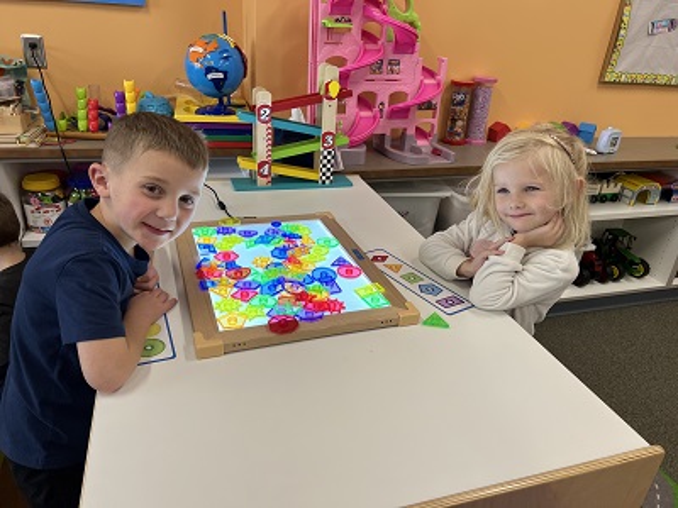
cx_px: 339
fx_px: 509
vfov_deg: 53.1
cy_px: 254
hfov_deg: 67.3
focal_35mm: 26
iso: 100
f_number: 1.5
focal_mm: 5.7
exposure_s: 1/100
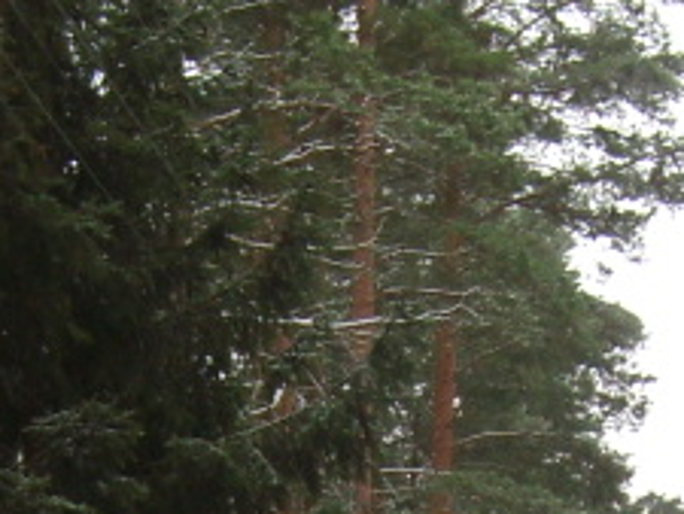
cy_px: 943
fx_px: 3143
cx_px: 474
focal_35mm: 159
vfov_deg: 8.9
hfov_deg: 12.4
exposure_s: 1/57
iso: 50
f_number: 2.8
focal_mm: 5.8
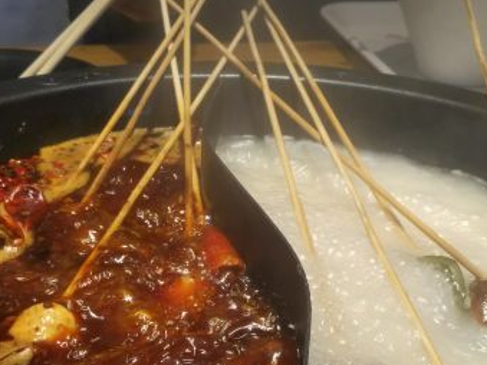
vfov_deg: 23.4
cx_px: 282
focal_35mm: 62
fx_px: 872
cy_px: 281
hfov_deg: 31.2
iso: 139
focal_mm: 4.12
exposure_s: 1/50
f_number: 2
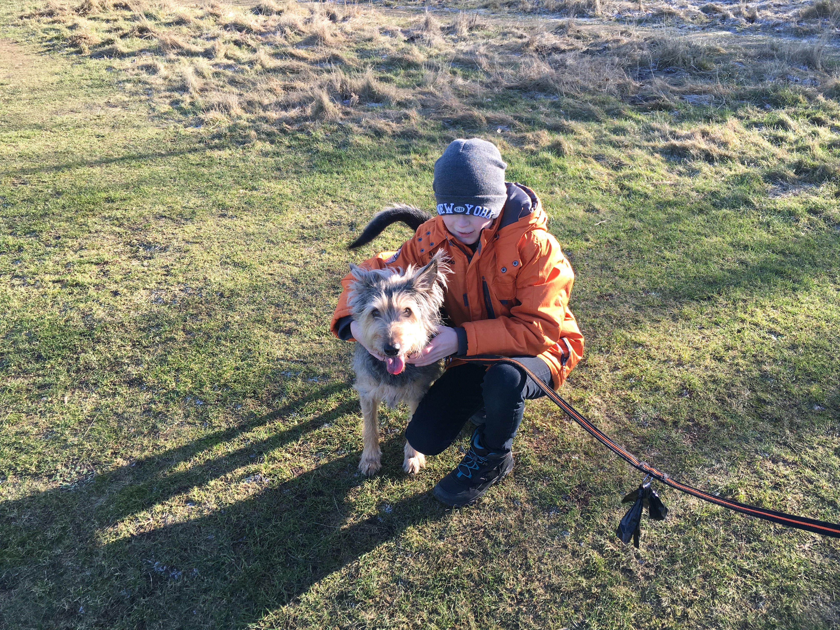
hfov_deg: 61.7
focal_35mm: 29
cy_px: 315
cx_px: 420
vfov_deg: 48.2
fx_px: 704
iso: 25
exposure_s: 1/279
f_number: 2.2
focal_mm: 4.15
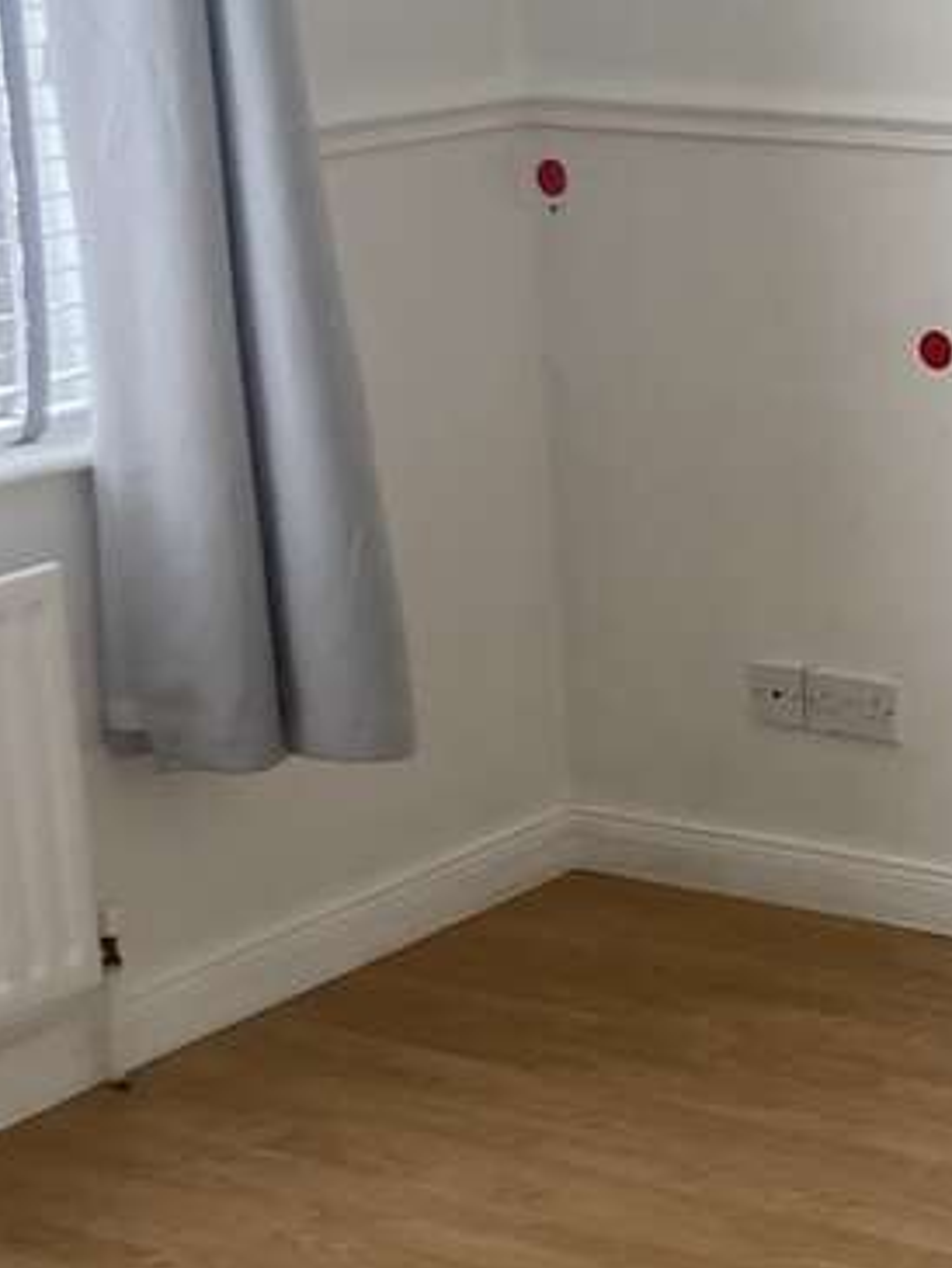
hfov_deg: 15.5
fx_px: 3372
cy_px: 827
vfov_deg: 21.2
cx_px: 1105
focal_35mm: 92
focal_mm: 3.99
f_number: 1.8
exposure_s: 1/70
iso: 80
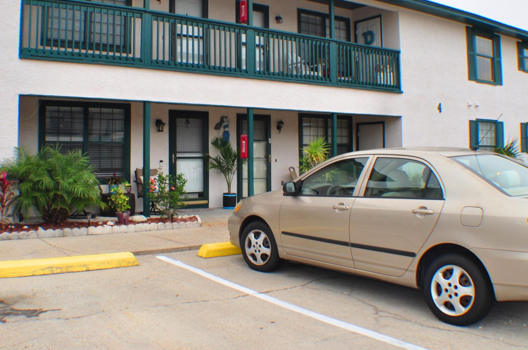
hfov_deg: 44.5
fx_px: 644
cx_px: 236
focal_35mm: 44
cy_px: 117
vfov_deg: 30.2
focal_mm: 18
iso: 200
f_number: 10
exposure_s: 1/200
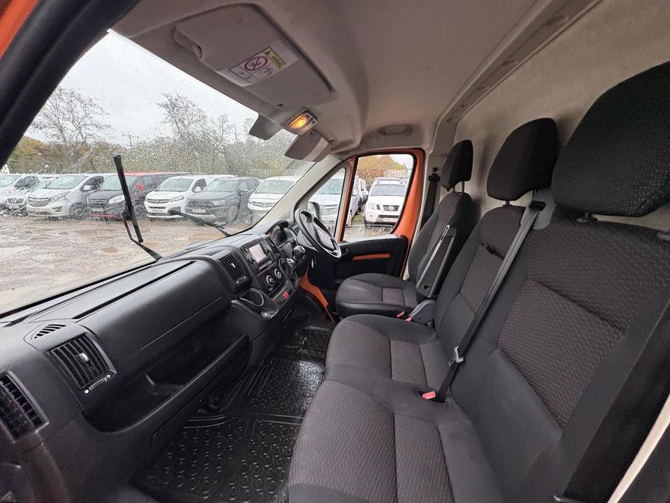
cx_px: 335
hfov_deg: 102.1
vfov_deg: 85.7
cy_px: 252
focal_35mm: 14
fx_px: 271
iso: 250
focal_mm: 2.22
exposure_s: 1/60
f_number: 2.2
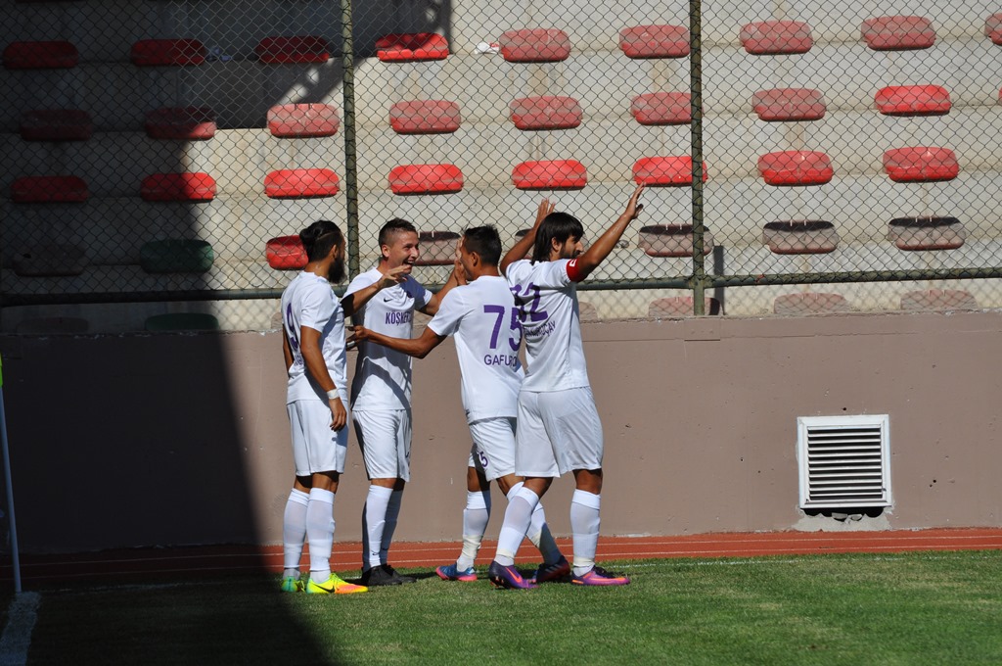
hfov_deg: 6.9
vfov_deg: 4.6
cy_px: 333
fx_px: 8339
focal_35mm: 300
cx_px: 501
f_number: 8
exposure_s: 1/2000
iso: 320
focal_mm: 200
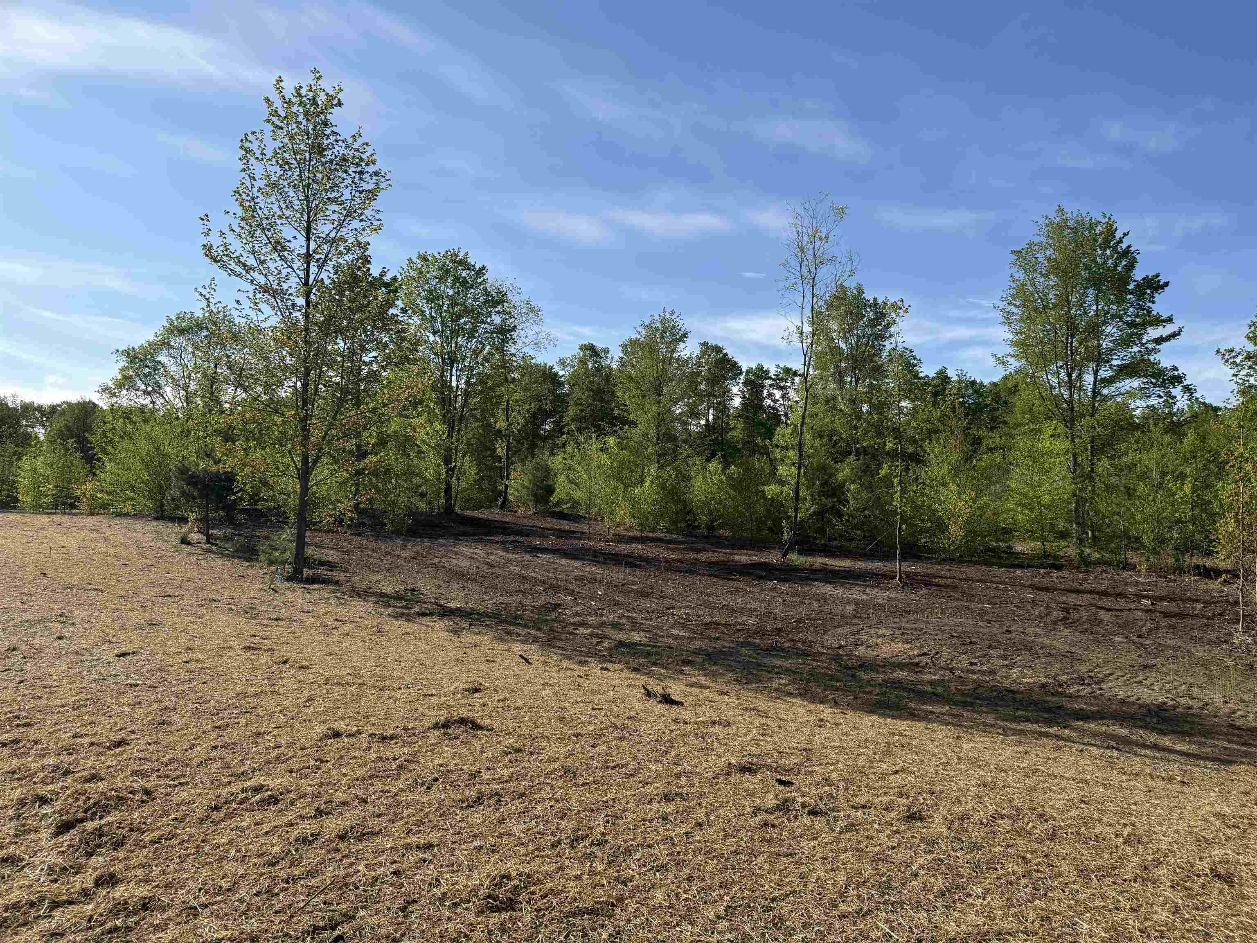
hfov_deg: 71.6
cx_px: 628
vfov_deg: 56.8
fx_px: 872
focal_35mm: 24
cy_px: 472
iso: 80
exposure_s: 1/4167
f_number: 1.78
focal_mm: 6.76
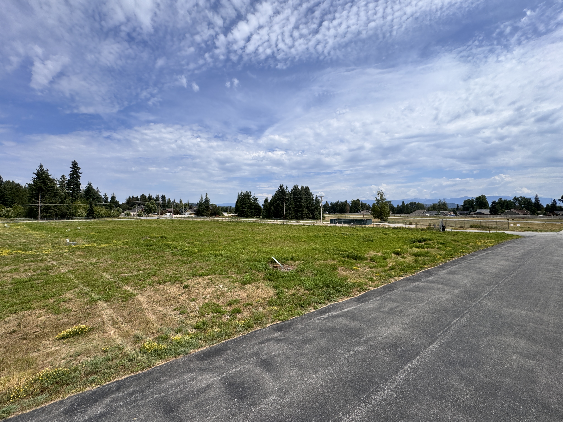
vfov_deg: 85.7
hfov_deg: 102.1
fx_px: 228
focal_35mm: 14
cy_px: 211
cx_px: 282
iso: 50
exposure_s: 1/2985
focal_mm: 2.22
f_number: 2.2
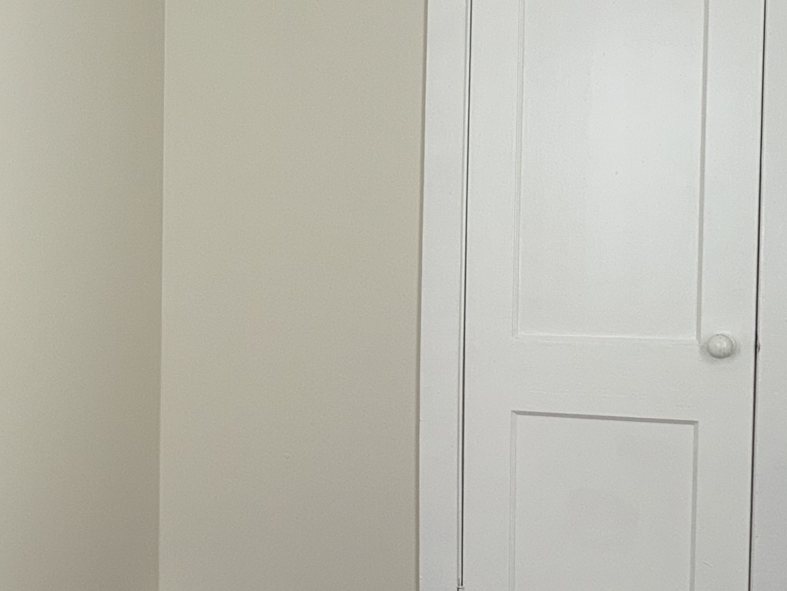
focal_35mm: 65
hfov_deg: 27.8
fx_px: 1478
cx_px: -24
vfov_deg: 22.6
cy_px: 326
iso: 80
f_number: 1.78
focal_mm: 6.76
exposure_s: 1/31
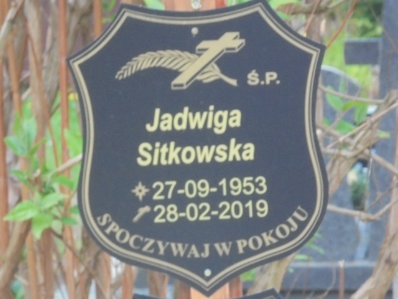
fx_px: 1794
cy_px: 150
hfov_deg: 12.7
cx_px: 199
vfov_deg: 9.5
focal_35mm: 156
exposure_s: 1/60
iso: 400
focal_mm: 27.6
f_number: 6.5
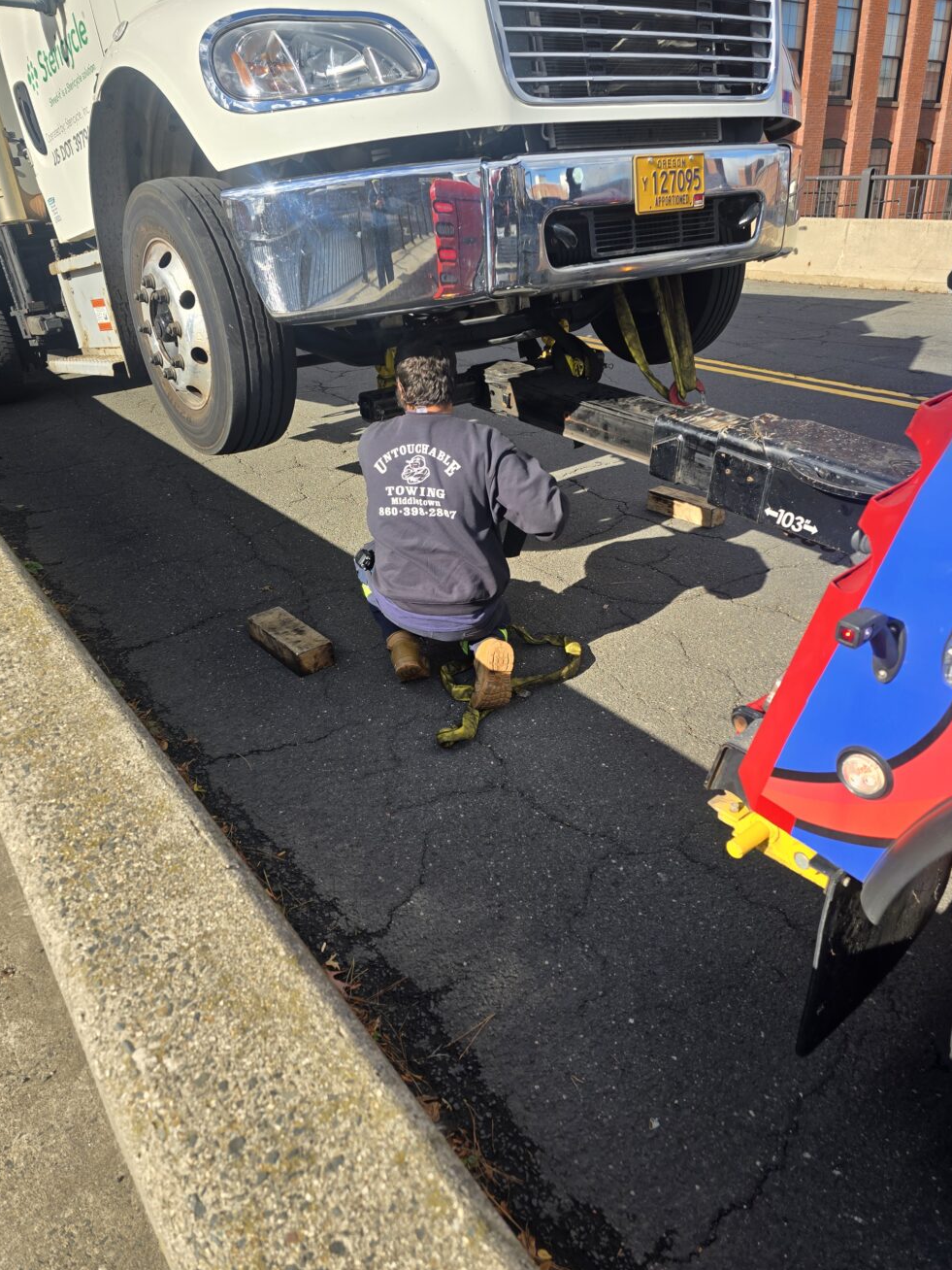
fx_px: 880
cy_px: 645
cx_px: 478
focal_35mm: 24
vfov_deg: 71.6
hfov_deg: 56.8
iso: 12
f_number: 1.7
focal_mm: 6.3
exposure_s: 1/542
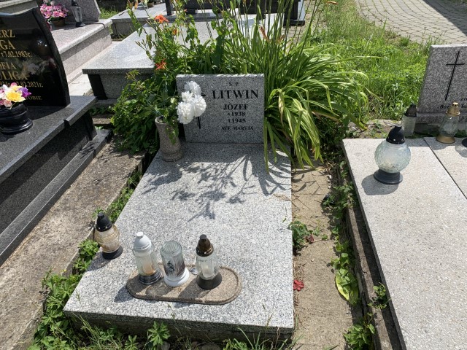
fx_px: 351
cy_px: 175
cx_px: 234
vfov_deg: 53.1
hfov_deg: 67.3
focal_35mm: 26
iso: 25
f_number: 1.8
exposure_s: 1/3401
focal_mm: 4.25
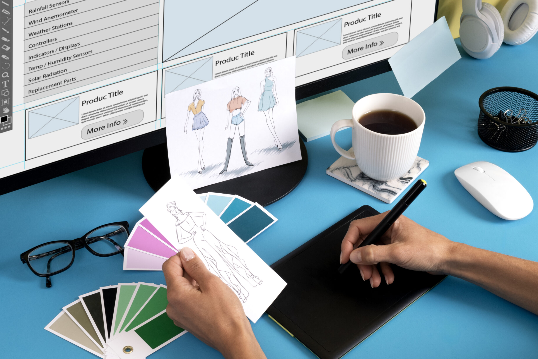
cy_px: 181
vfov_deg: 24.6
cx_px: 266
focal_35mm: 55
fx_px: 822
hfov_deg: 36.2
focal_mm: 35
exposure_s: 1/100
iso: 500
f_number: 11
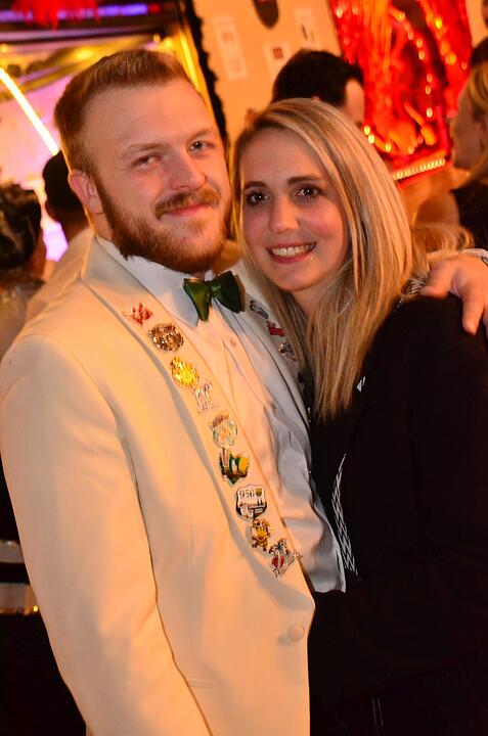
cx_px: 244
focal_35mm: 57
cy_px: 368
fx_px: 1164
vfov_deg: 35.1
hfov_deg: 23.7
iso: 3200
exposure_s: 1/13
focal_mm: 38
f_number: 5.6
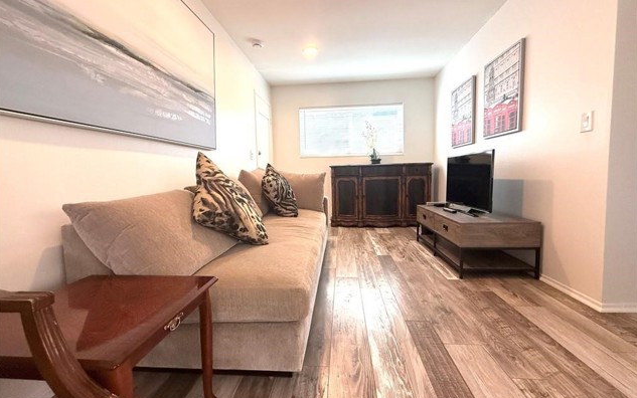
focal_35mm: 15
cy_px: 193
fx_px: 260
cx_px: 317
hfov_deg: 101.4
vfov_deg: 74.8
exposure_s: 1/120
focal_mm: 2.22
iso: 250
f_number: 2.2
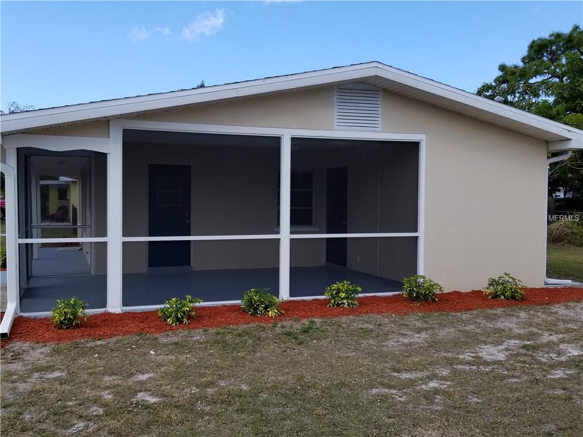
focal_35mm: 26
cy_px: 218
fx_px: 438
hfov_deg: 67.3
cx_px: 292
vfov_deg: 53.1
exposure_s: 1/1502
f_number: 1.7
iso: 50
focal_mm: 4.25
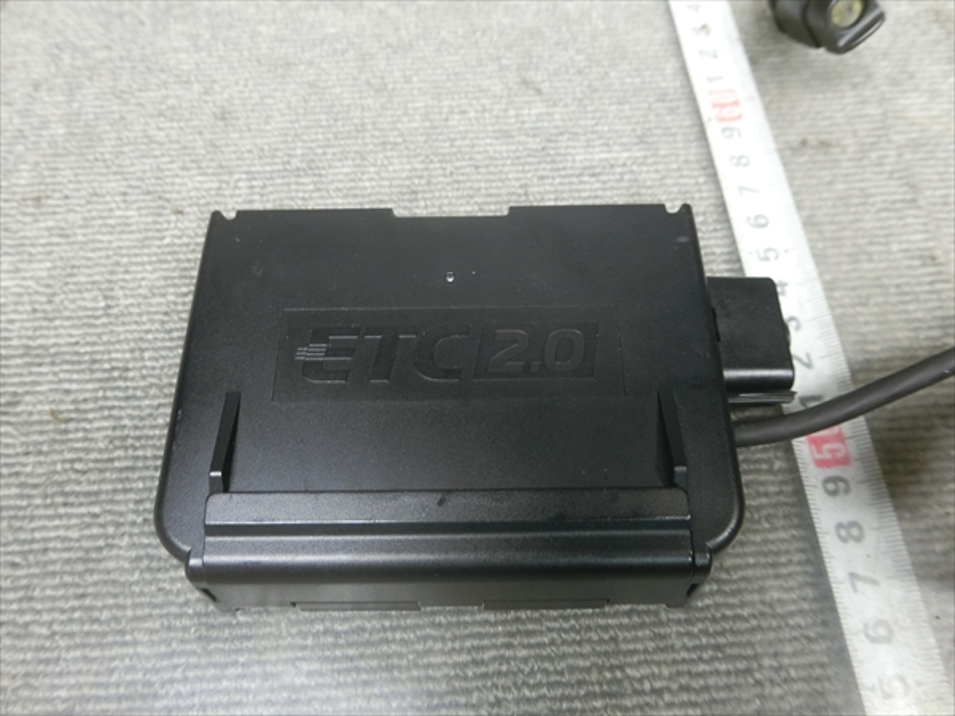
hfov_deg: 69.4
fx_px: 690
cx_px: 478
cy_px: 358
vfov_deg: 54.9
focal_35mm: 25
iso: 400
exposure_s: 1/50
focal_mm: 5.4
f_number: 2.8
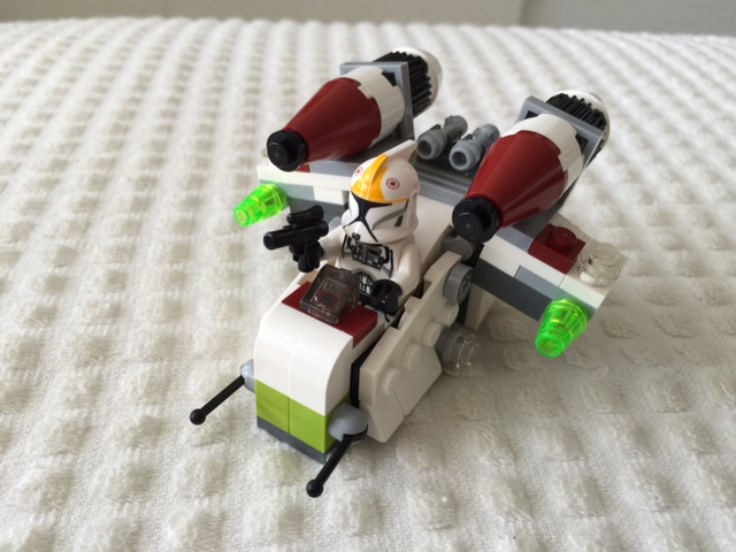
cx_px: 368
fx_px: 617
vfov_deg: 48.2
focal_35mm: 29
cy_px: 276
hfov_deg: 61.7
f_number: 2.2
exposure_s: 1/30
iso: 32
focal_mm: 4.15
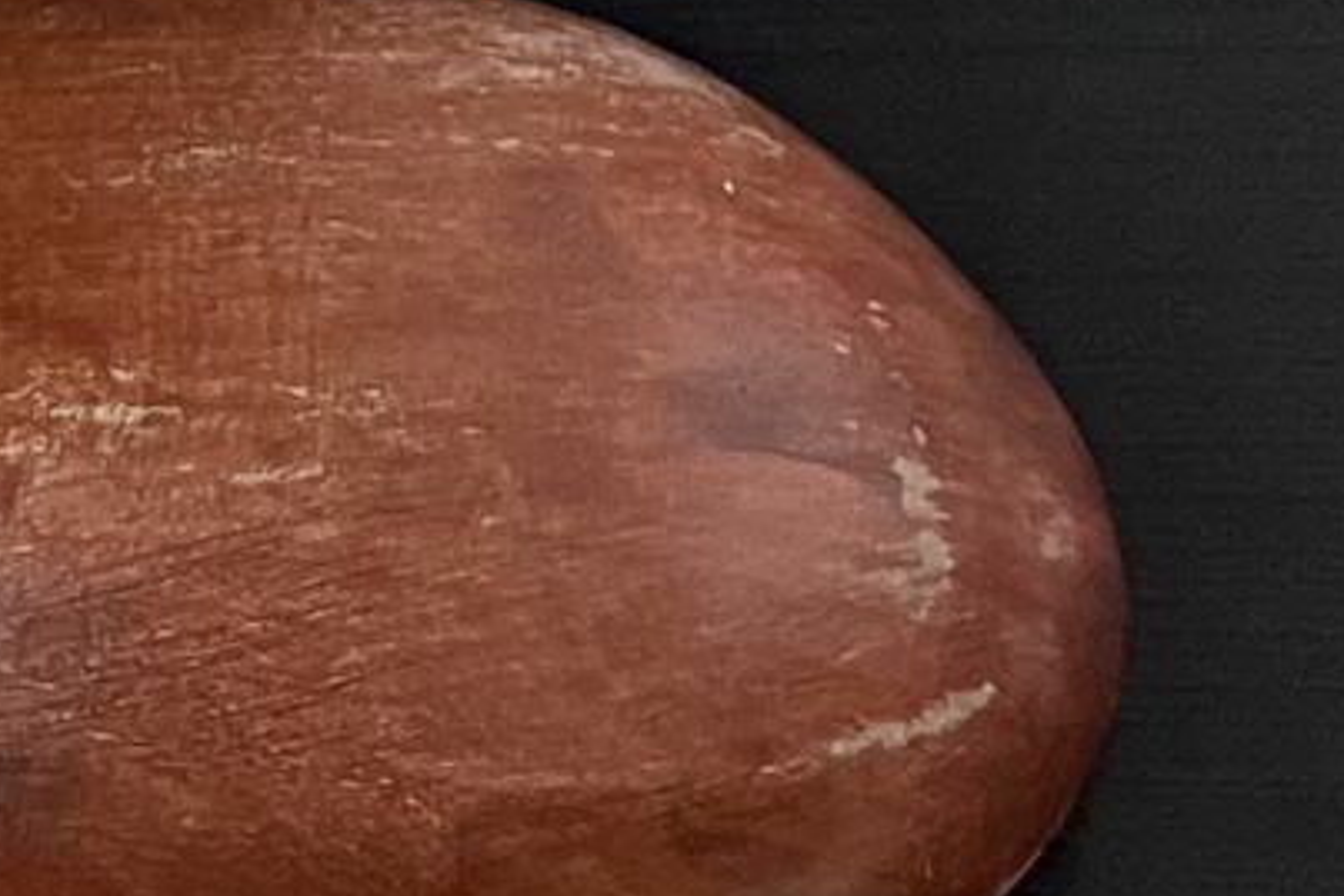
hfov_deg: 10.5
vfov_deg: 7.0
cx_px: -960
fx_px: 6909
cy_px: -1169
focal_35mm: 185
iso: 80
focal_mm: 3.99
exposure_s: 1/81
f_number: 1.8
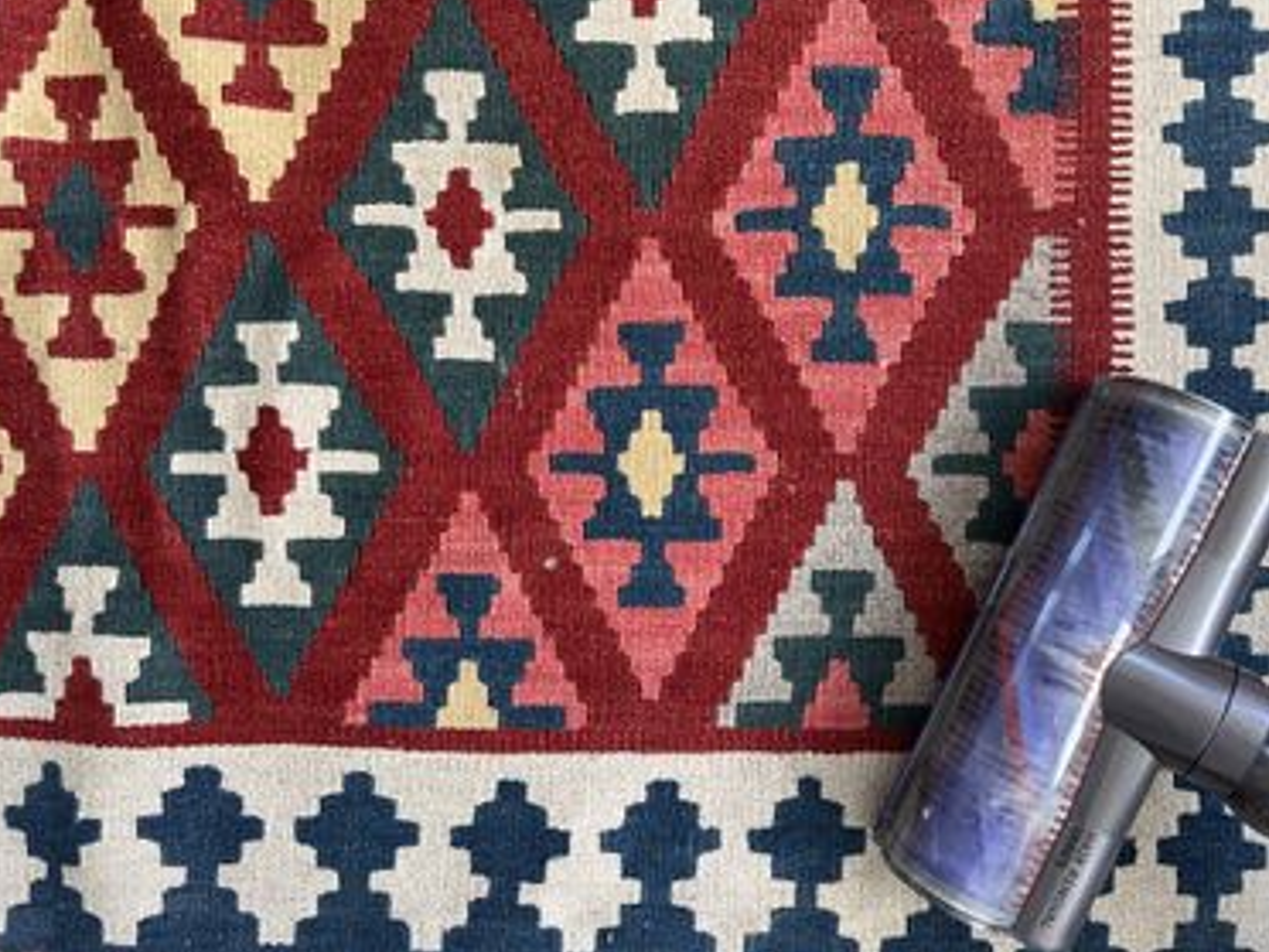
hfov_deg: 61.6
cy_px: 449
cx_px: 670
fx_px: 1063
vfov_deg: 48.2
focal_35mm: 29
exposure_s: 1/121
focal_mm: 5.7
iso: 80
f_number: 1.5
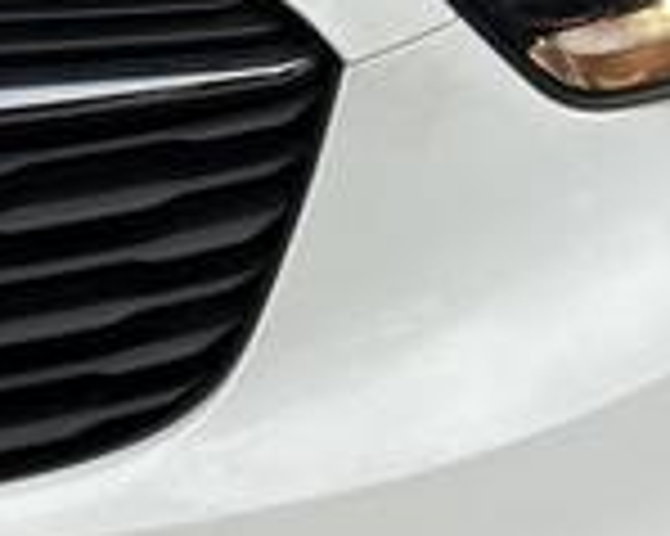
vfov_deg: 9.8
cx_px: -189
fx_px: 3032
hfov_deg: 12.3
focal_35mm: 153
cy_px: -270
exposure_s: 1/2538
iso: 50
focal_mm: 5.96
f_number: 1.6
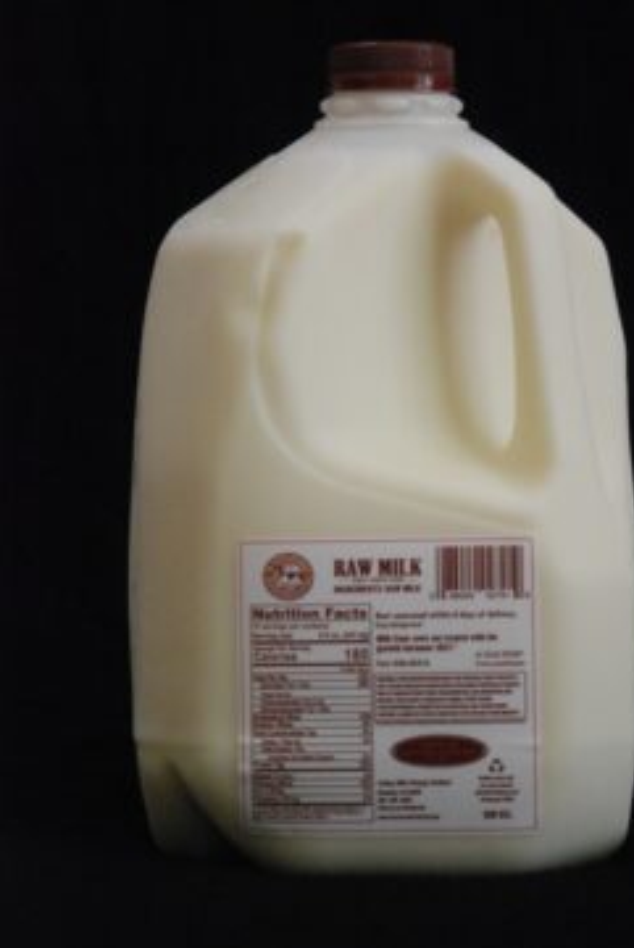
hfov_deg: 7.5
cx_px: 392
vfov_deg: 11.2
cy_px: 440
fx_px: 4820
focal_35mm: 183
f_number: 5.3
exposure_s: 1/30
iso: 1600
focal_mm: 98
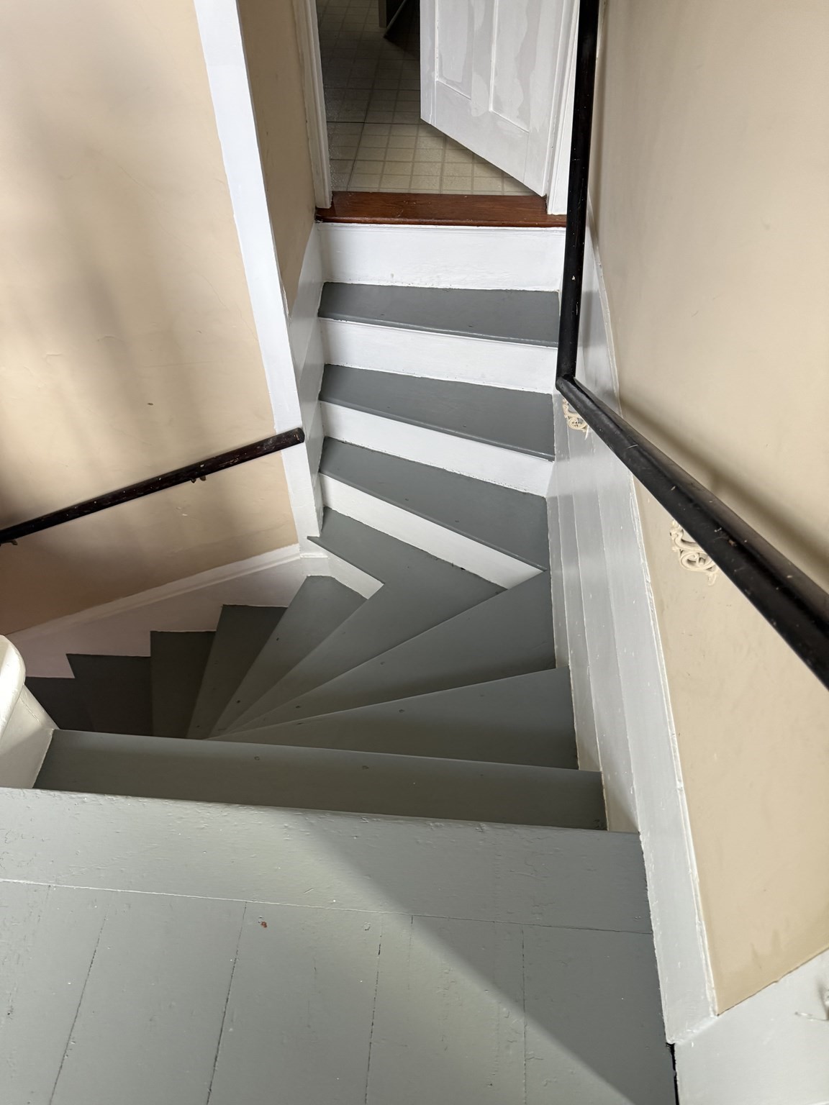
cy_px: 552
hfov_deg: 56.8
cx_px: 414
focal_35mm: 24
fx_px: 766
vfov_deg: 71.6
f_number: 1.78
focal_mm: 6.76
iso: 200
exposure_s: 1/115
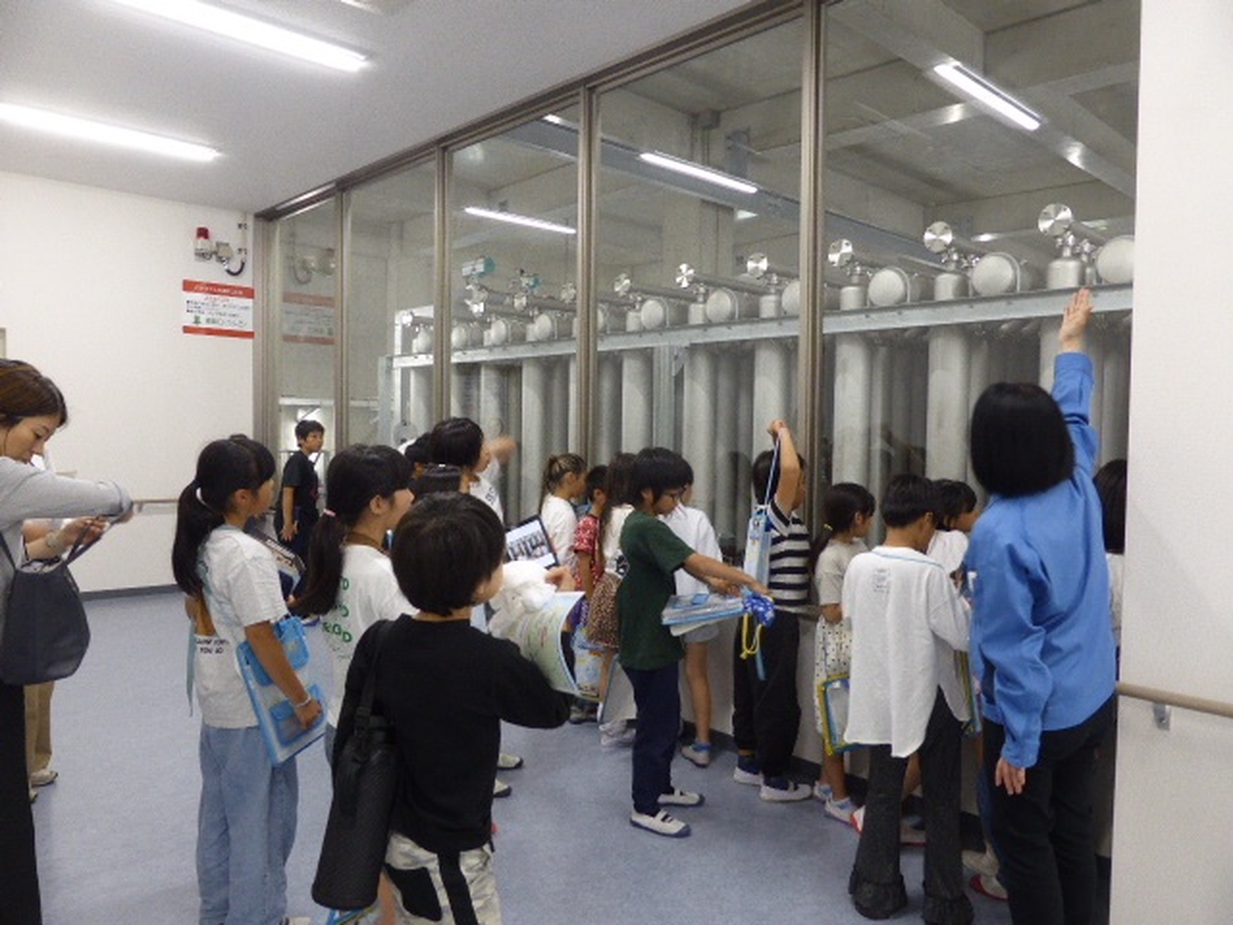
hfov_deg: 71.6
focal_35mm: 24
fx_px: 855
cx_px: 616
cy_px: 462
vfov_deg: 56.8
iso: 200
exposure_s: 1/25
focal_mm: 4.3
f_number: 3.3
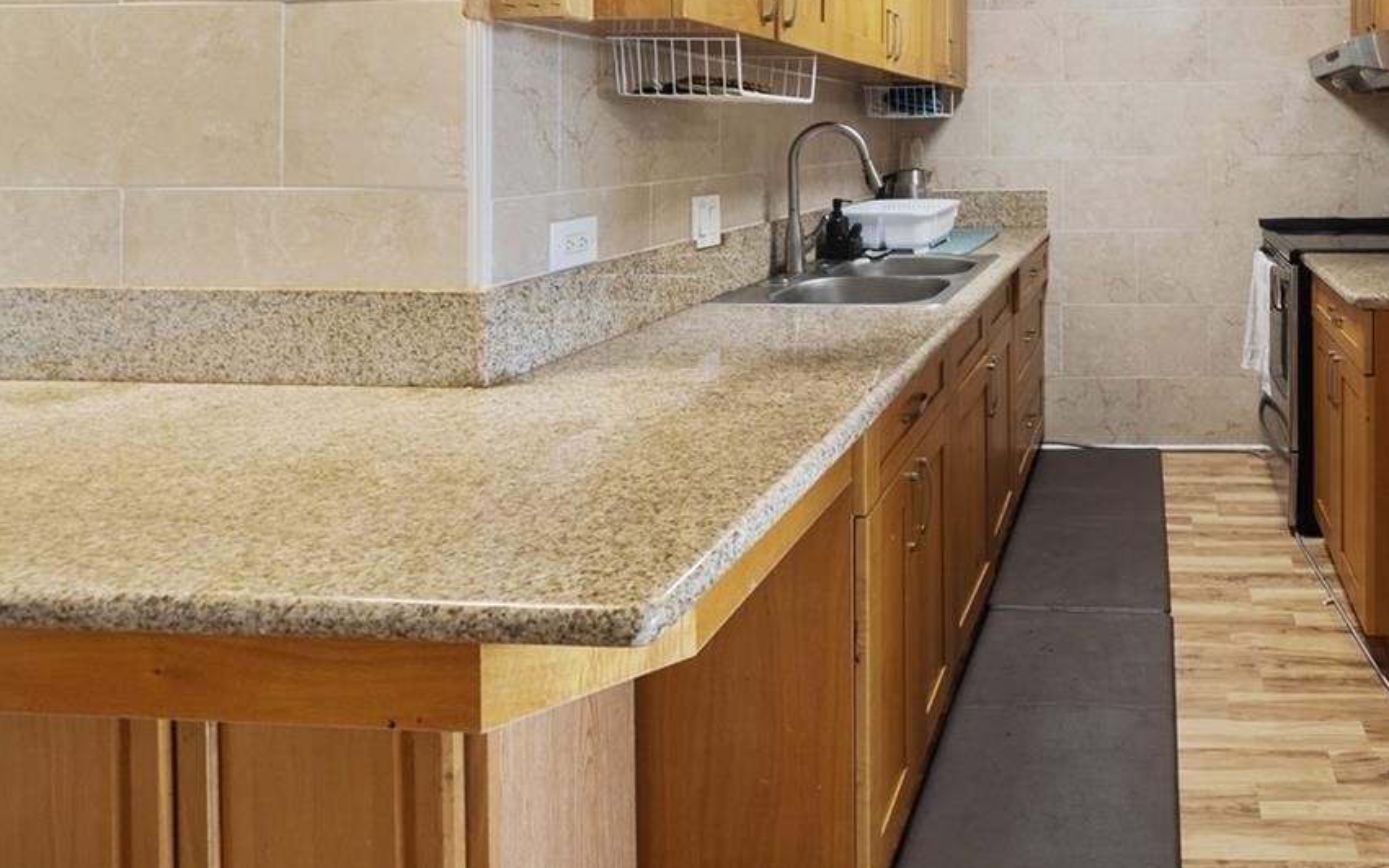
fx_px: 871
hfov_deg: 69.3
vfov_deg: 47.7
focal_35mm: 23
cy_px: 90
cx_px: 1121
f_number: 9
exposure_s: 1
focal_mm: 12
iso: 125
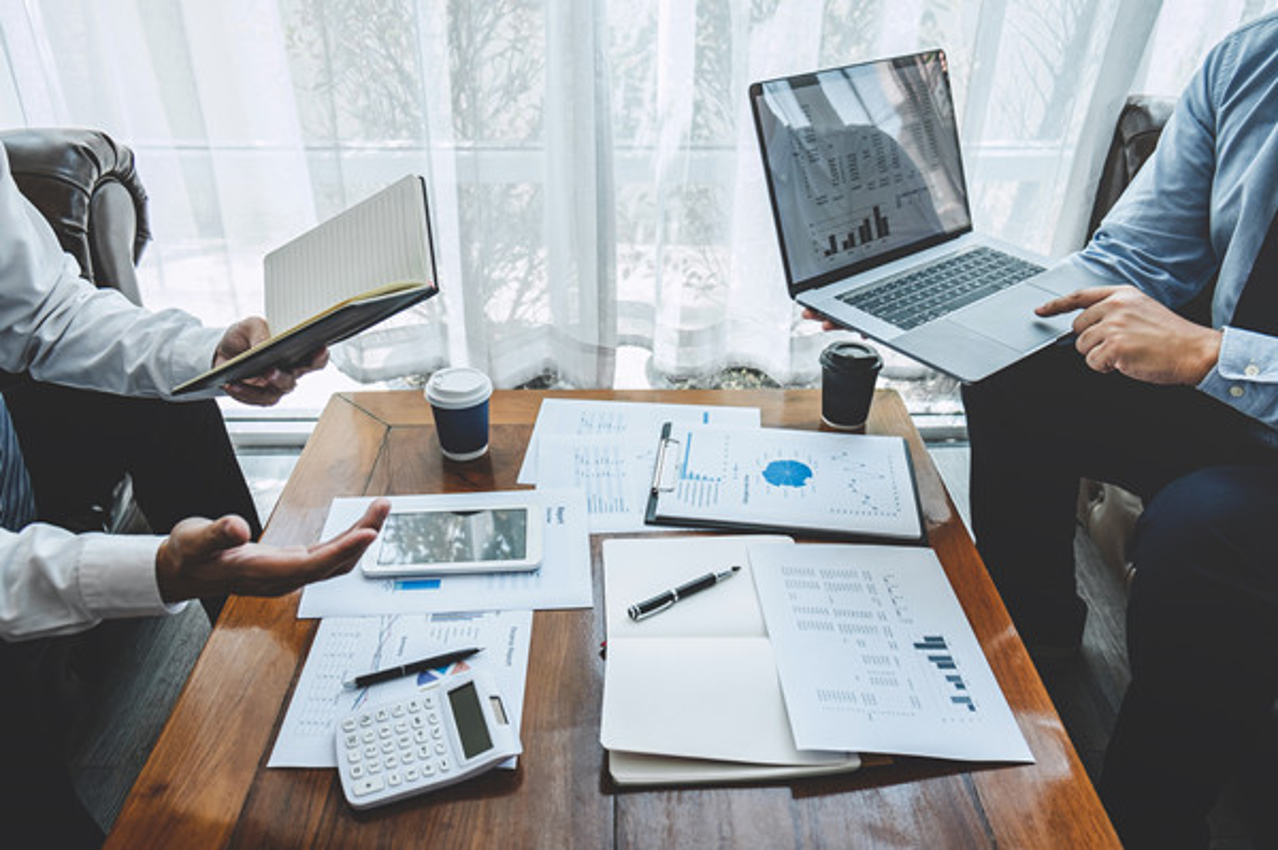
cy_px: 425
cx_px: 639
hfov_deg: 67.4
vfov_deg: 47.9
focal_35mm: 27
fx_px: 958
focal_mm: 18
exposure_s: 1/80
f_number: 3.6
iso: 200
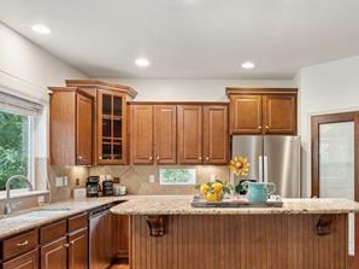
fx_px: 321
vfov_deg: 45.0
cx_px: 243
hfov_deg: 56.9
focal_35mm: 31
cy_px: 168
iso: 800
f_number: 11
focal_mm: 15
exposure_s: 1/2.5
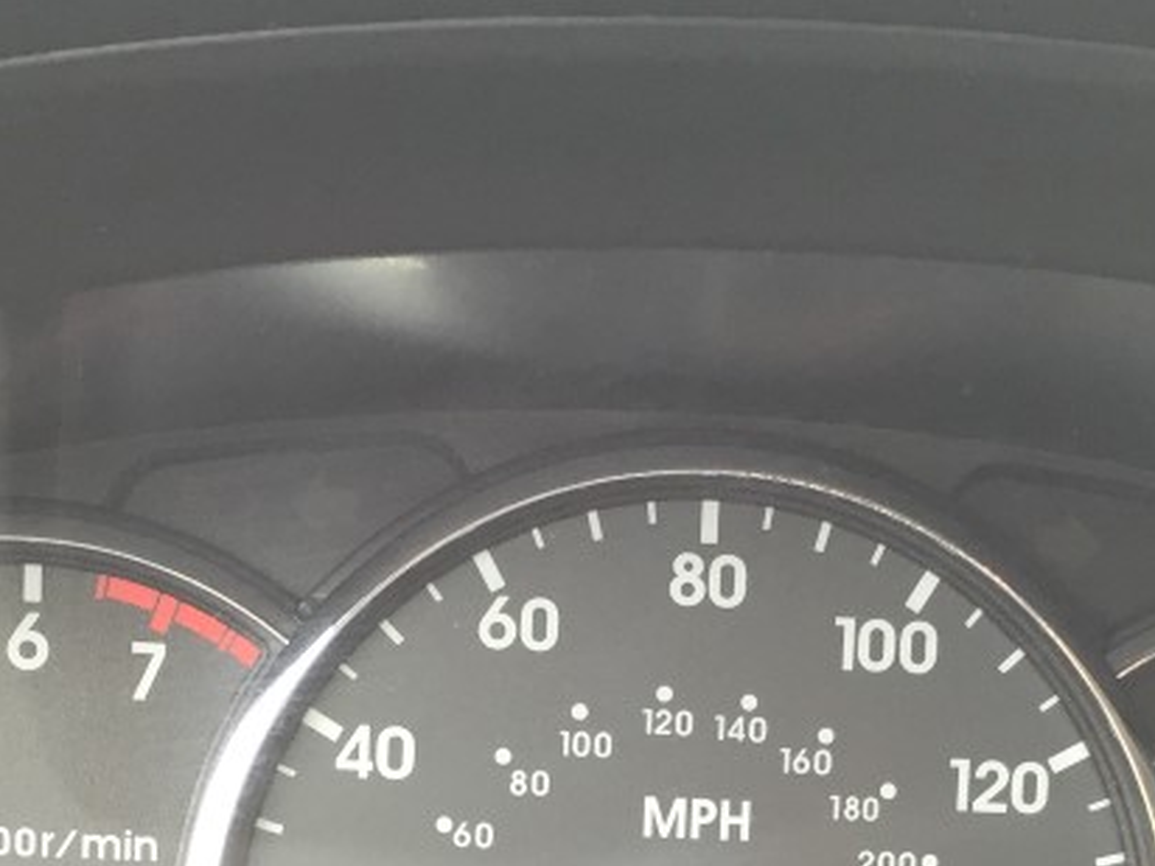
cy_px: 1009
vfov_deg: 19.4
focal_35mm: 72
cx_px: 578
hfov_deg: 27.0
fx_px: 2402
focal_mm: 4.15
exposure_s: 1/30
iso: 64
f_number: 2.2
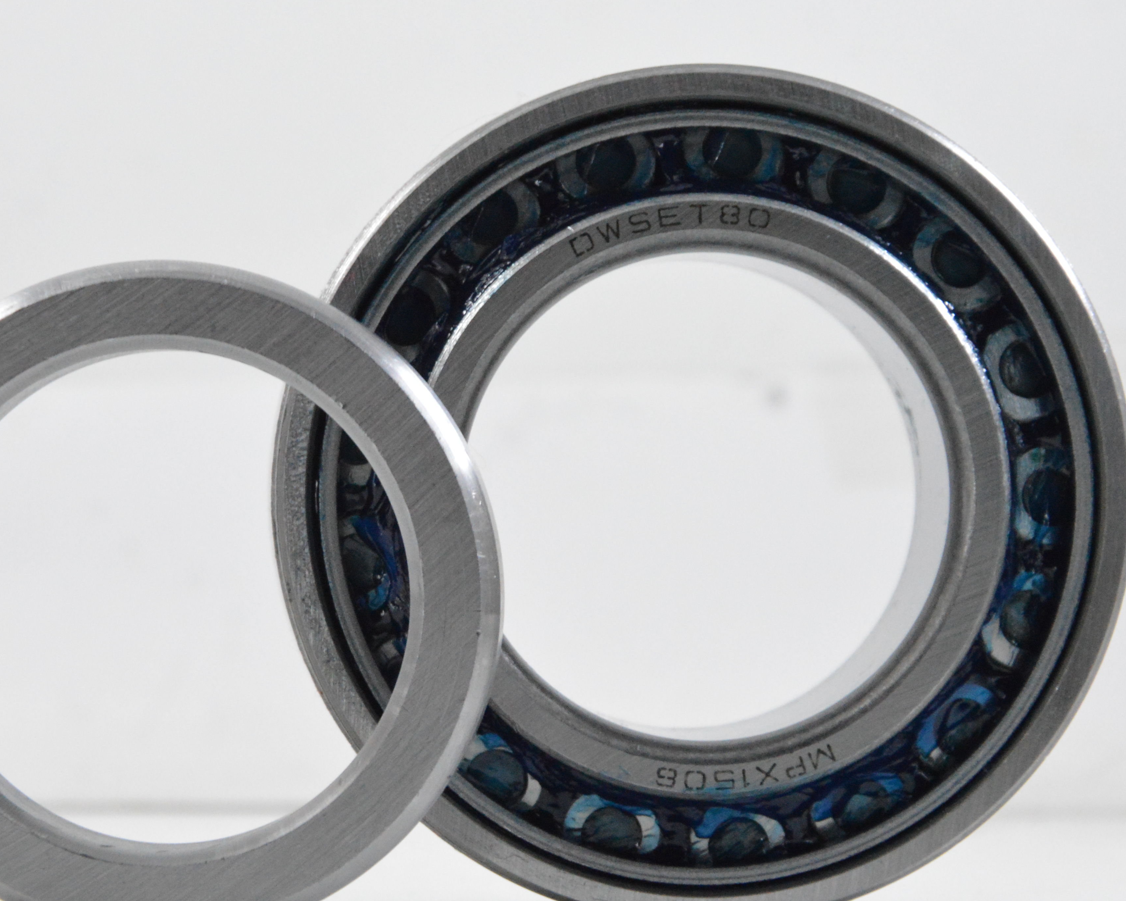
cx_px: 419
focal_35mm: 173
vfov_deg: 8.9
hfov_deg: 11.1
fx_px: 5765
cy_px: 481
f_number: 8
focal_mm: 70
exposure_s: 1/100
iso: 3200
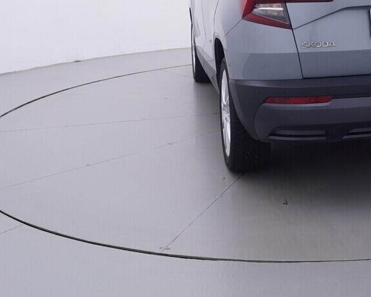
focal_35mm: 53
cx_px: 315
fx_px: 584
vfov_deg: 27.5
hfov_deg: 33.8
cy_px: 28
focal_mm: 15
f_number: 5
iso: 200
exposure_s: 1/80
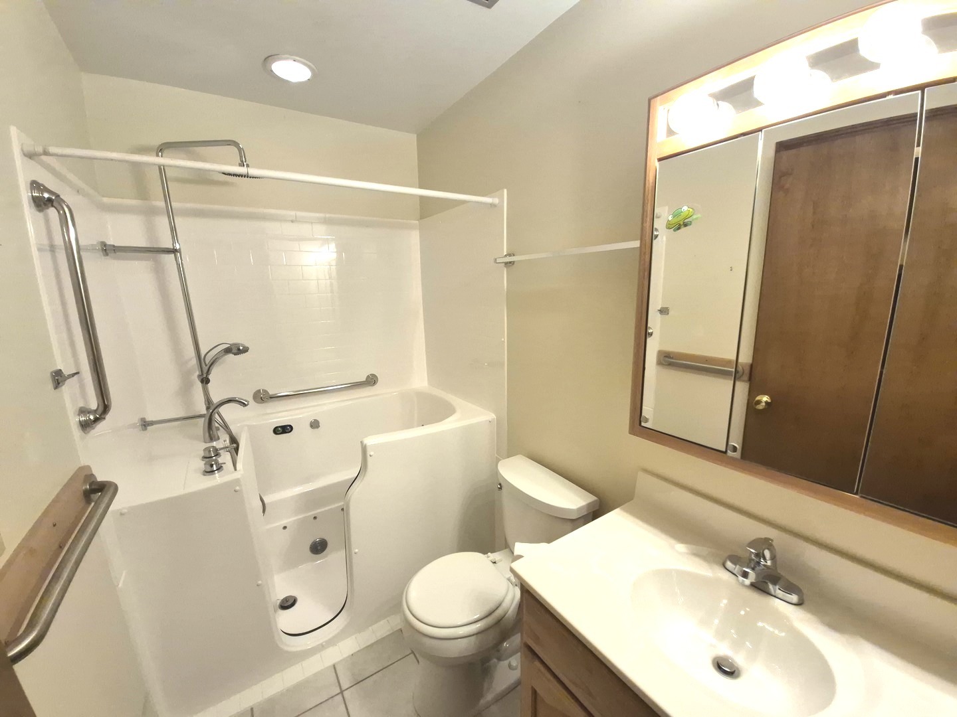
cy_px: 358
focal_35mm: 13
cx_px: 478
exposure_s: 1/60
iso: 80
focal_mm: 1.74
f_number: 2.2
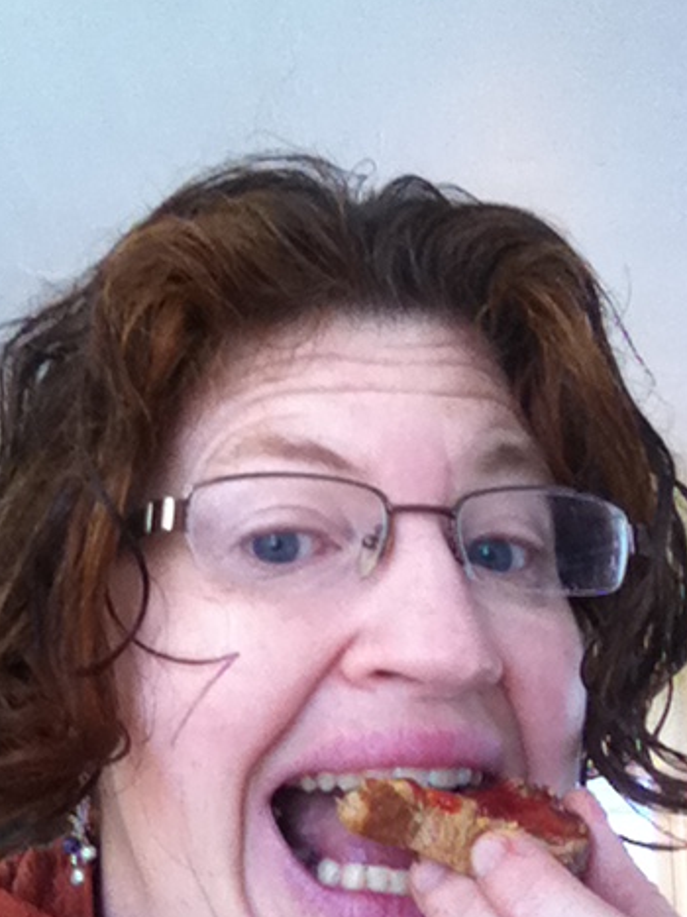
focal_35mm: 48
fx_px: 1271
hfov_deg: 30.1
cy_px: 583
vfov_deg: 39.4
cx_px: 241
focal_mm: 3.85
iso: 125
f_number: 2.4
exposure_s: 1/60
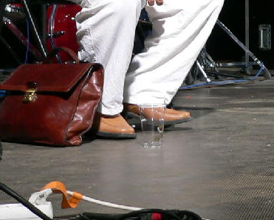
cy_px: -56
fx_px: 1290
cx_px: 351
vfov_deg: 9.6
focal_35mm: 159
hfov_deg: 11.8
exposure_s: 1/30
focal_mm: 9.8
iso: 80
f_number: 2.8
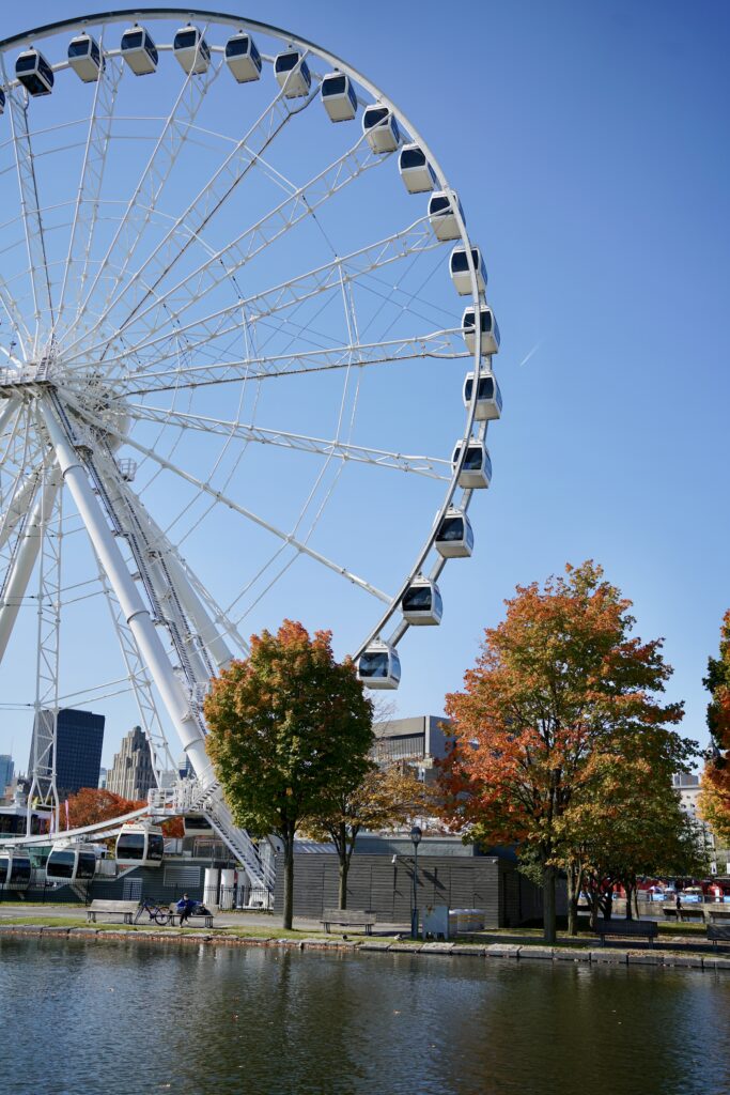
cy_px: 548
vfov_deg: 54.4
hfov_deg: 37.9
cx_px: 365
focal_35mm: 35
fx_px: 1064
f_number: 4
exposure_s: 1/1000
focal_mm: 35
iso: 100
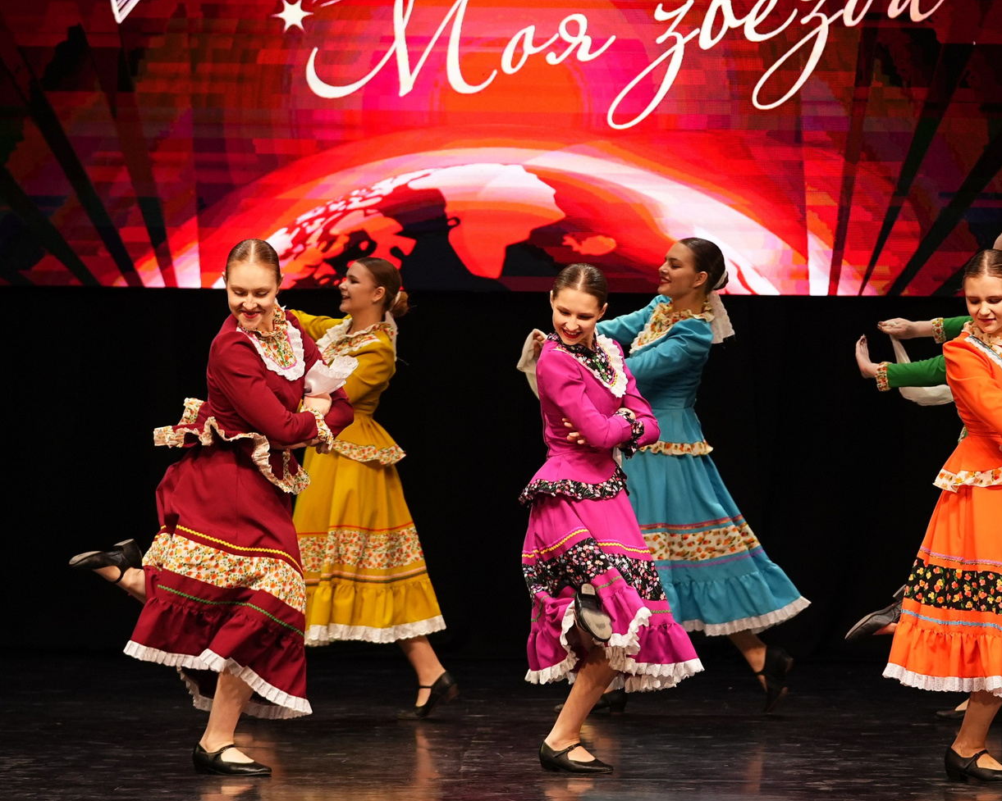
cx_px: 708
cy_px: 135
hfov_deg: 10.6
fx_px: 5368
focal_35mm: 181
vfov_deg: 8.5
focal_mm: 92
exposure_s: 1/400
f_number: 2.8
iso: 1000
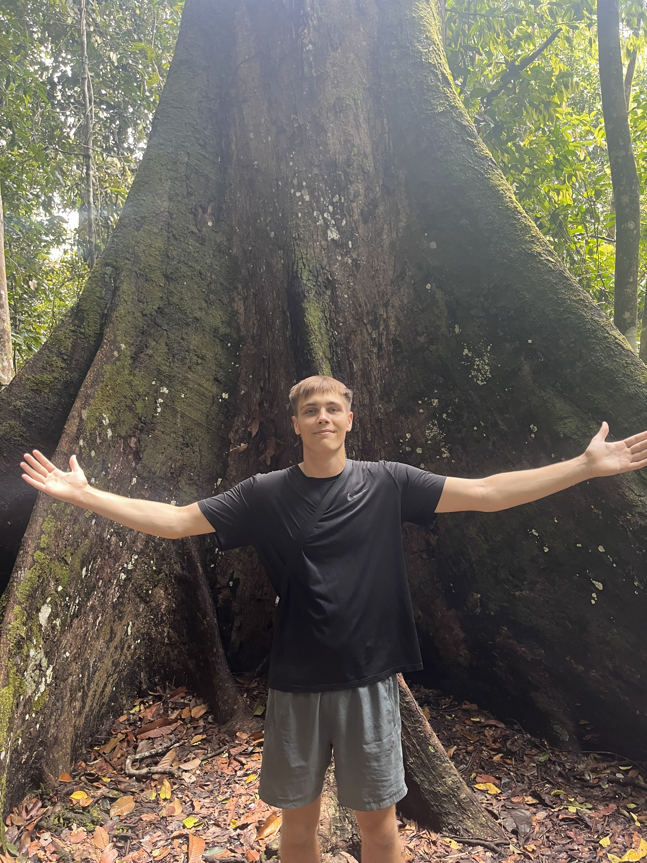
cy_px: 432
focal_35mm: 26
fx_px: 648
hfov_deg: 53.1
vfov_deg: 67.3
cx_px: 324
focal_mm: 5.1
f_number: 1.6
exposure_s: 1/87
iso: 125
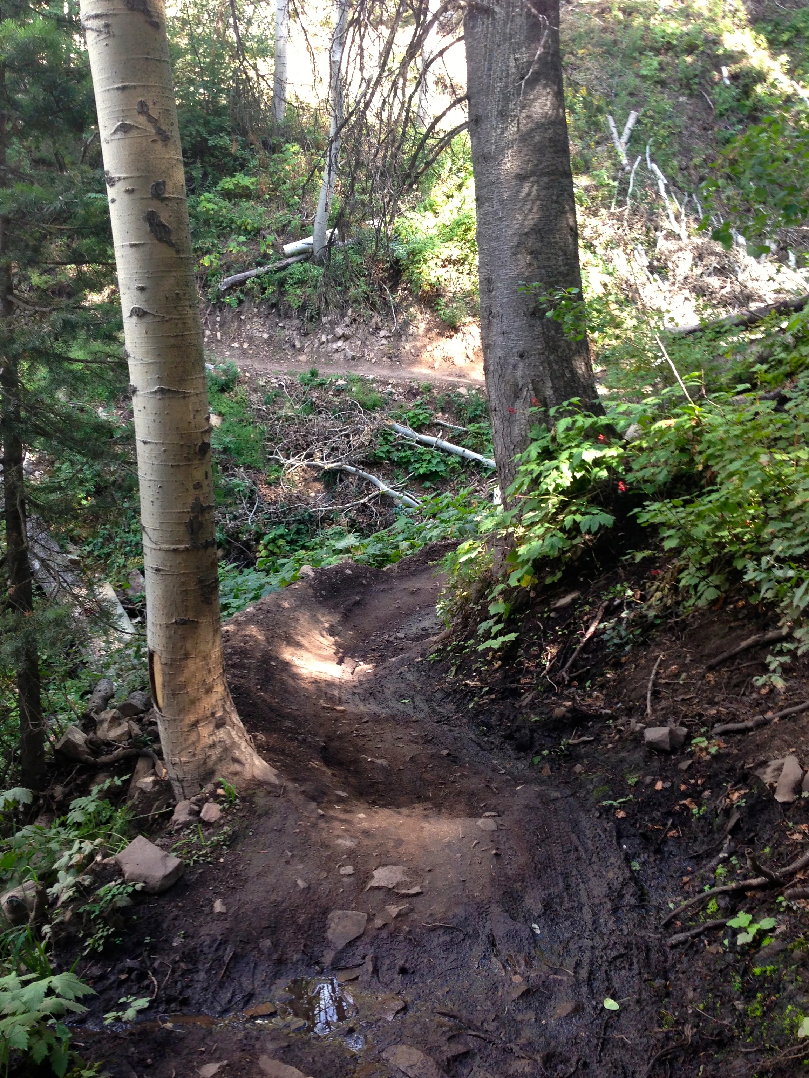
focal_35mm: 35
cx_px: 407
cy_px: 550
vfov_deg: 52.6
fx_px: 1091
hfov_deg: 40.7
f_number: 2.4
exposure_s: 1/60
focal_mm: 4.13
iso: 64
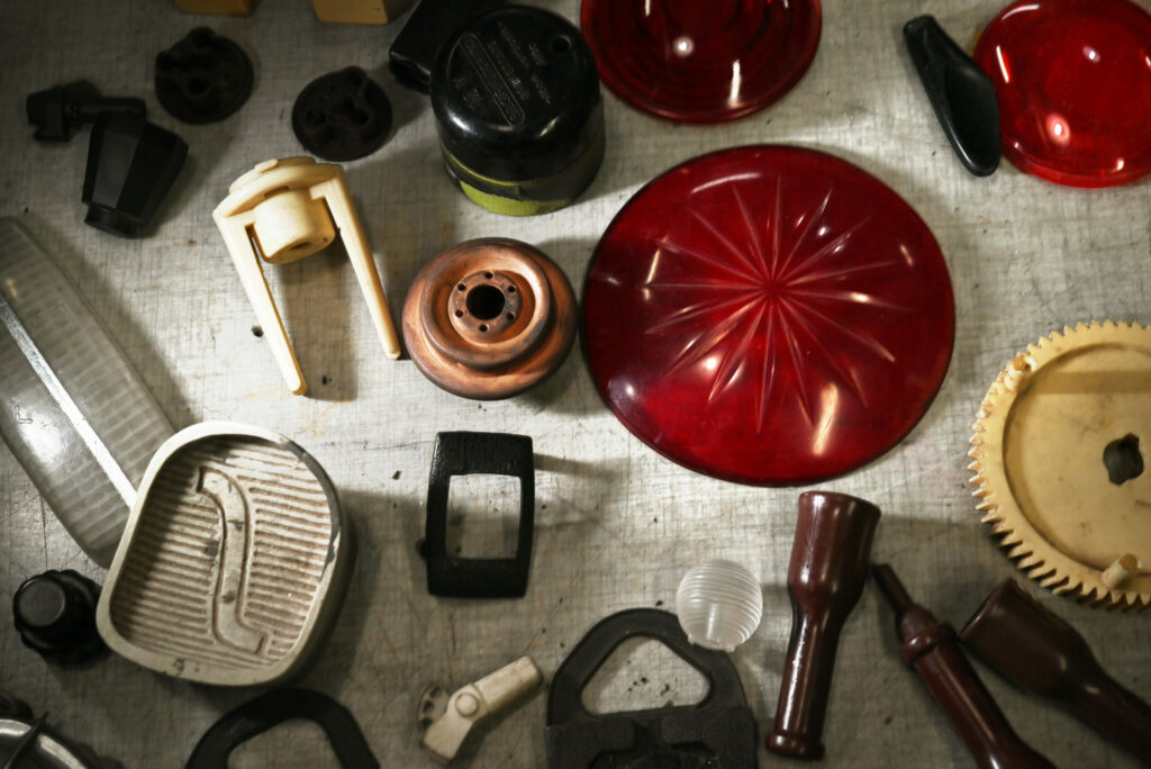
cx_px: 576
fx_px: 1599
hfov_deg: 39.6
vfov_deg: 27.0
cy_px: 384
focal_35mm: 50
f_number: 8
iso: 640
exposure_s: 1/125
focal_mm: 50
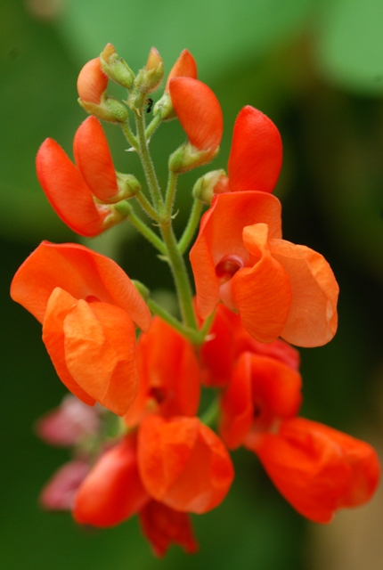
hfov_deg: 8.8
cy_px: 285
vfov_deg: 13.0
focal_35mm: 158
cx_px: 192
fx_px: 2500
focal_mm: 105
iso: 400
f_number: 8
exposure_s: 1/40
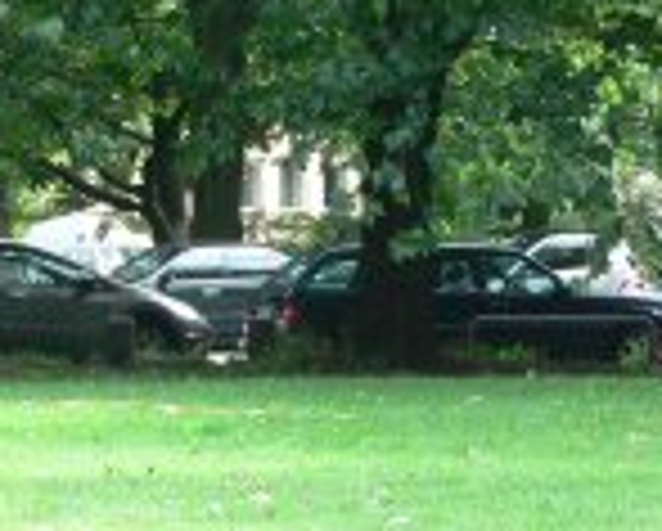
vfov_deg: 4.5
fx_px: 6808
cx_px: 820
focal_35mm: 347
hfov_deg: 5.5
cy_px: 508
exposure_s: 1/200
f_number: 5.2
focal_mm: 19.4
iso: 400
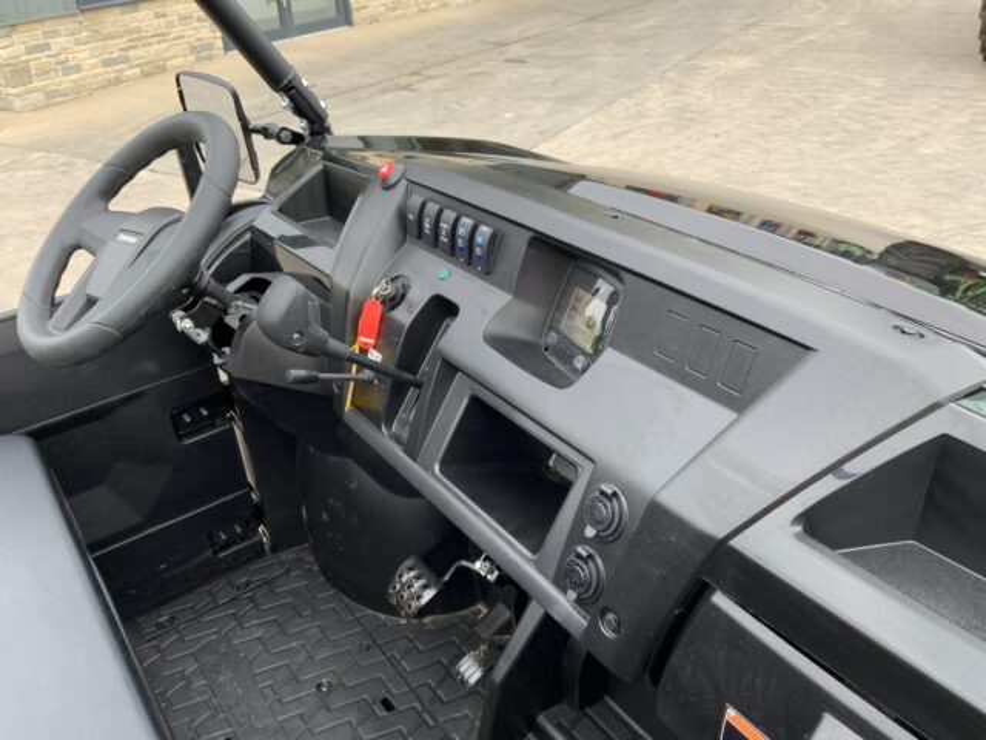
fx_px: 826
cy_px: 370
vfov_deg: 48.2
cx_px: 493
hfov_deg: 61.7
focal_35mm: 29
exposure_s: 1/122
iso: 16
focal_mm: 3
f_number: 1.8
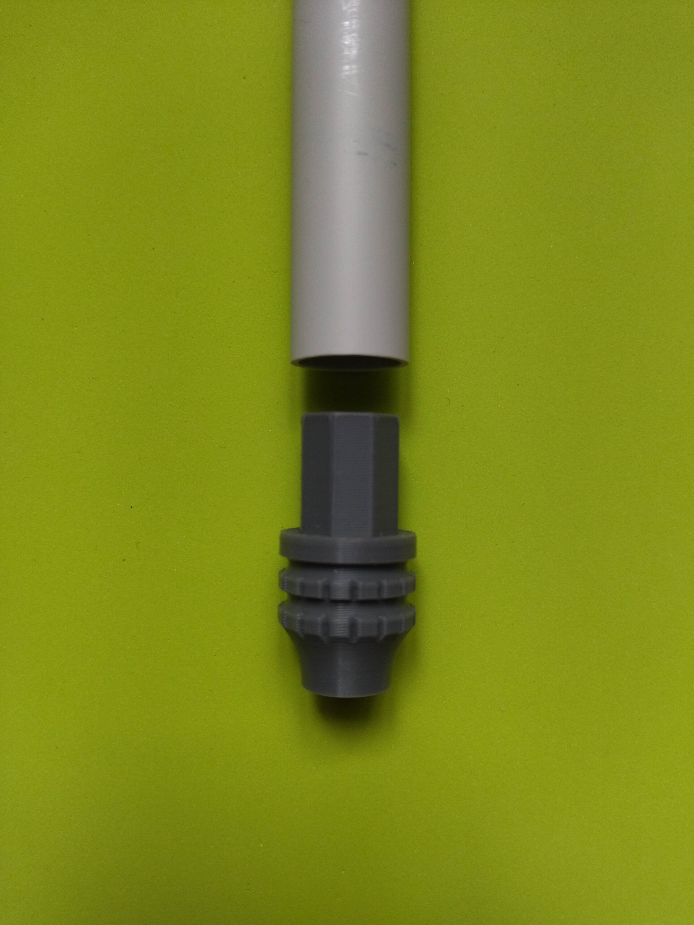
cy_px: 462
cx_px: 347
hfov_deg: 51.4
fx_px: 722
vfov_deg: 65.3
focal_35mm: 27
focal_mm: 4.74
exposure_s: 1/100
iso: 170
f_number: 1.79
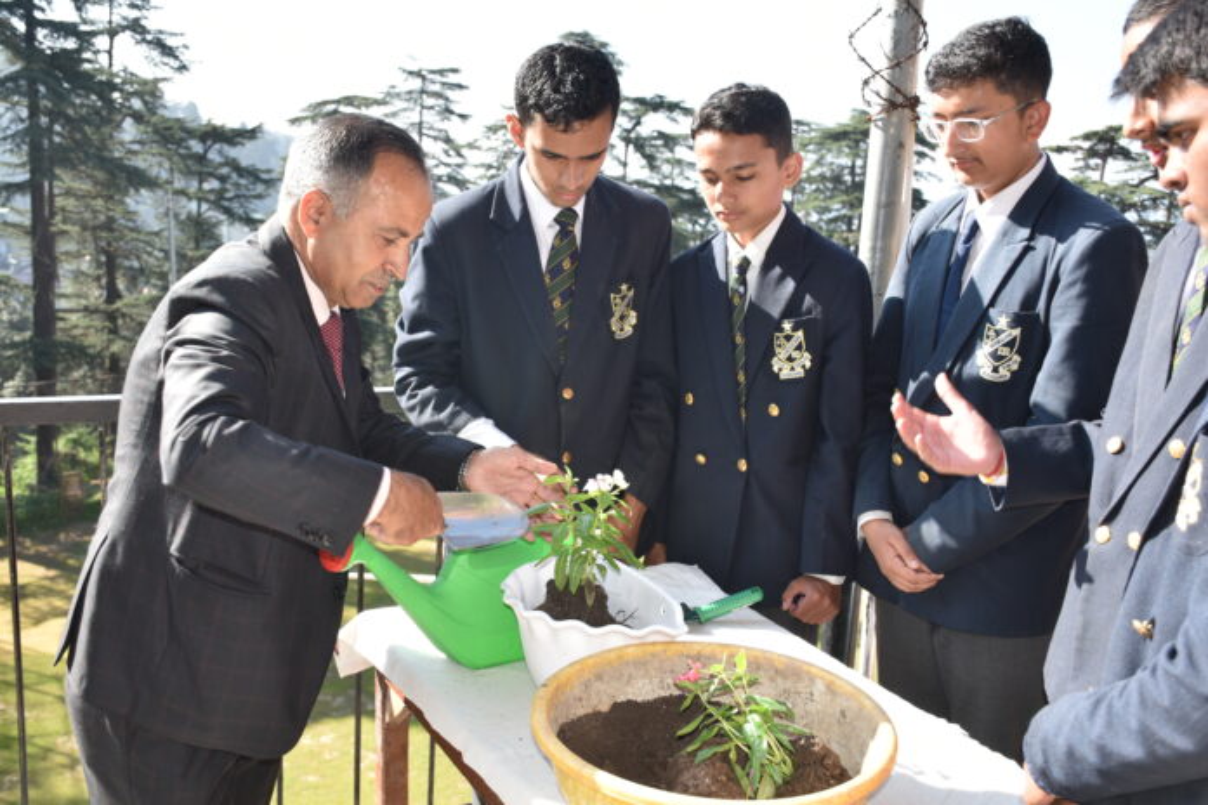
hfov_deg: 53.1
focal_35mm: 36
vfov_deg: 36.9
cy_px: 402
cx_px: 604
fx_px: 1208
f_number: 5.6
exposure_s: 1/125
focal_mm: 24
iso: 100
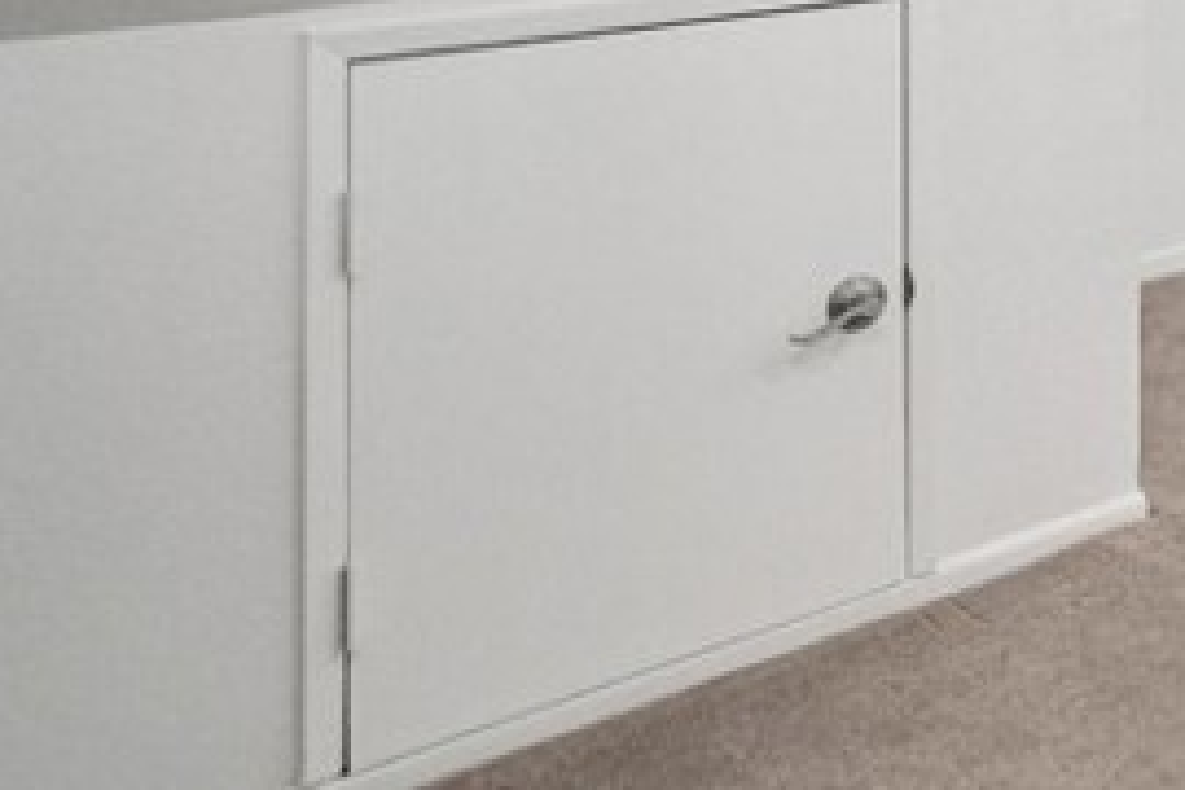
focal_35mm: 53
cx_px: 2072
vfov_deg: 22.1
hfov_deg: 23.0
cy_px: -312
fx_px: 1744
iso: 320
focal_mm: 9
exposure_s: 1/18
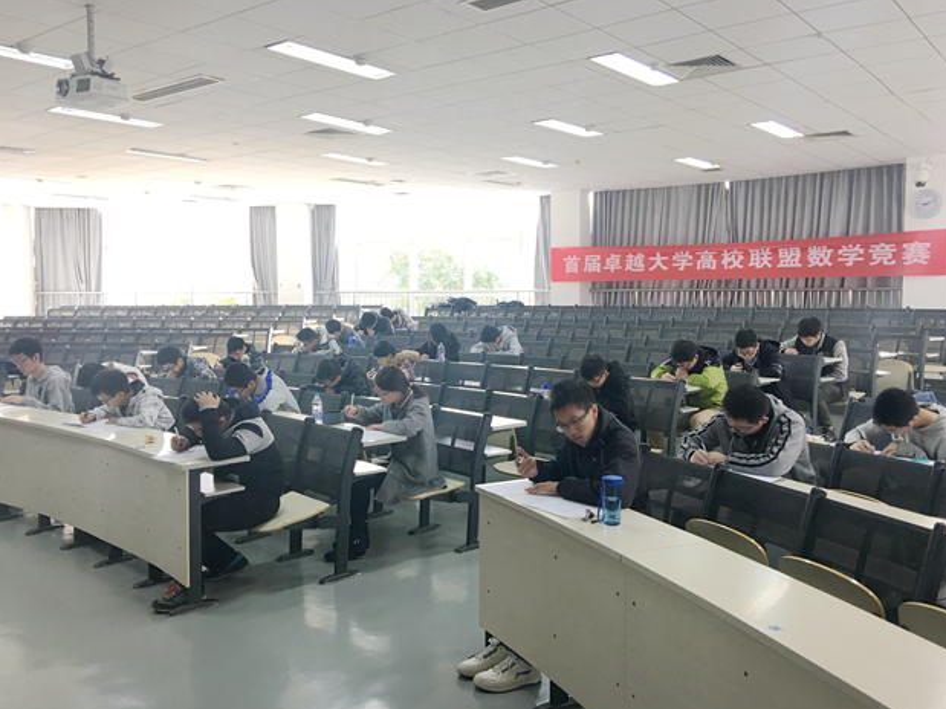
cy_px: 353
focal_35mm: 30
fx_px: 820
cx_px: 488
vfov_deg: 46.8
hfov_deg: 60.0
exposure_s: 1/17
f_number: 2.2
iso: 32
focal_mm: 4.15
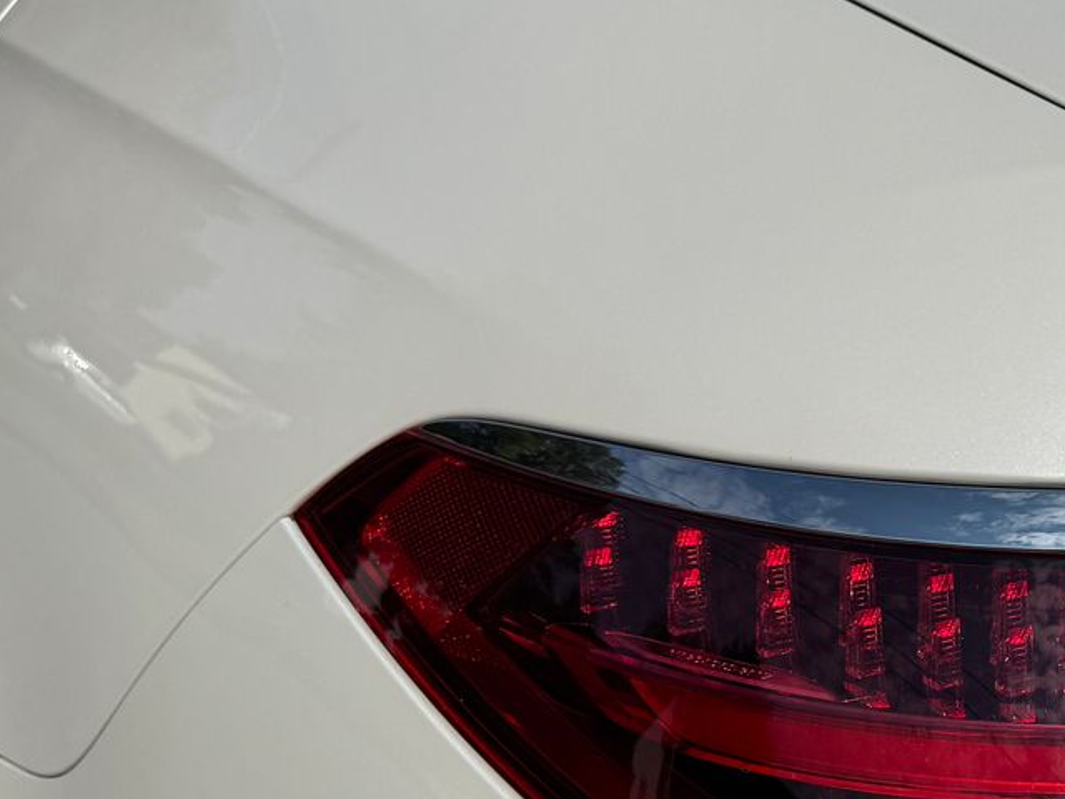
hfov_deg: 28.2
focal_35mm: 60
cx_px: 1271
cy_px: 583
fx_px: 1846
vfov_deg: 24.2
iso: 64
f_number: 1.78
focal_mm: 6.76
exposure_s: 1/17544
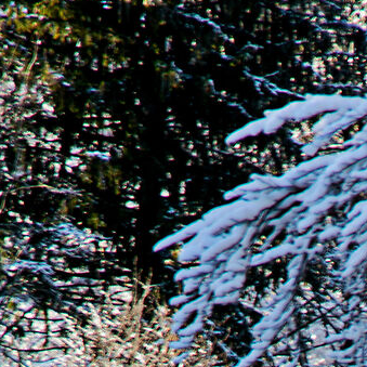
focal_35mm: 601
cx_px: 664
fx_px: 7209
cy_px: 876
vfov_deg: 2.9
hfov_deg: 2.9
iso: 100
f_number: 5.6
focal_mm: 100
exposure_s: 1/100
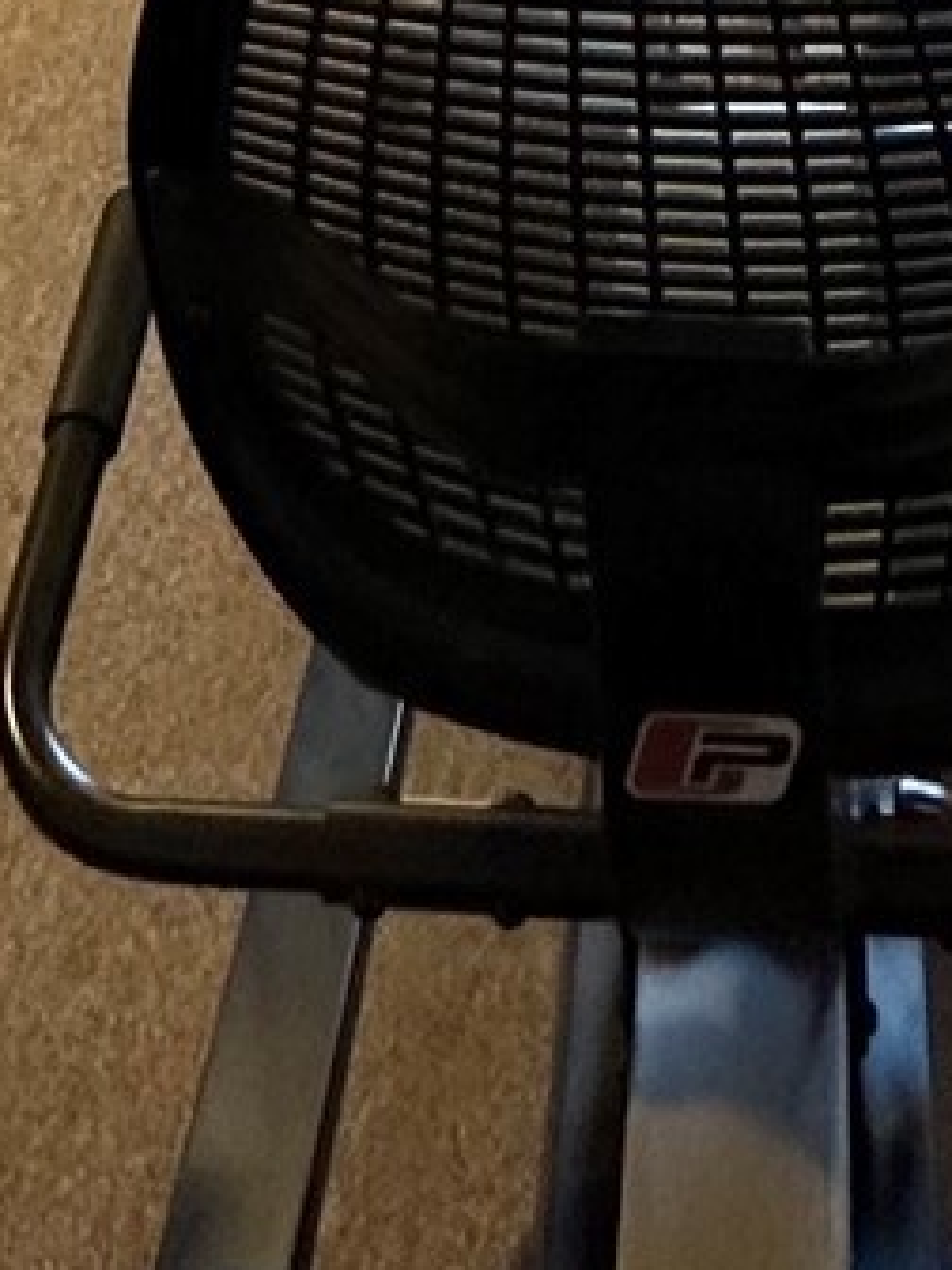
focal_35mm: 80
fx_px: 2934
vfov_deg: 16.9
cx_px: 521
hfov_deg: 18.4
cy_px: -1383
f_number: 2.2
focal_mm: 2.22
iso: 250
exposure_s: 1/60
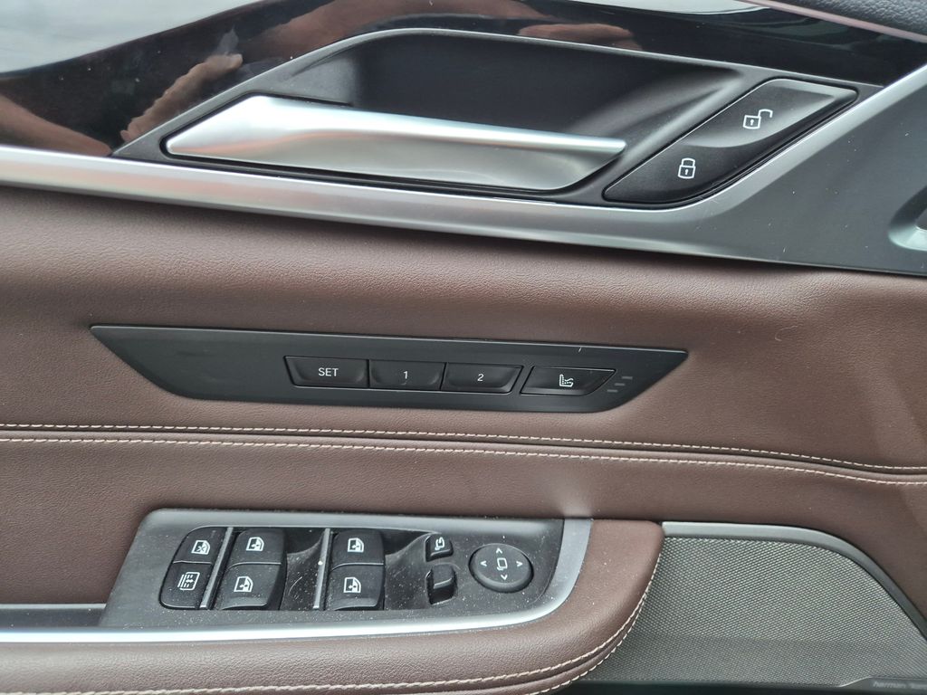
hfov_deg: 73.9
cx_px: 464
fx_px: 616
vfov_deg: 58.9
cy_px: 348
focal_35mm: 23
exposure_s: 1/100
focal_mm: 5.4
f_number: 1.8
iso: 200
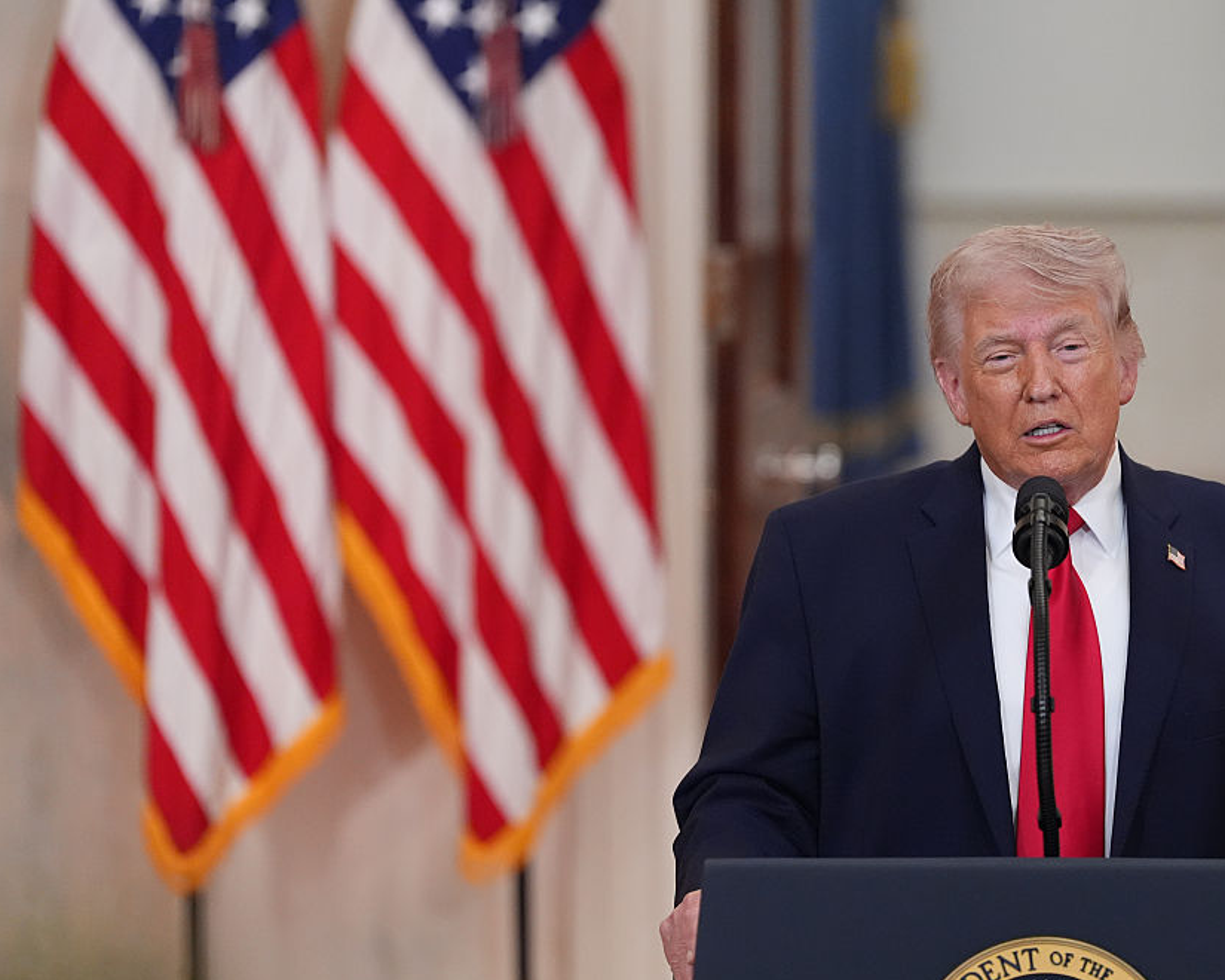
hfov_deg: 8.3
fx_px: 8447
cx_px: 745
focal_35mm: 233
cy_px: 483
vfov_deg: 6.6
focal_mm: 200
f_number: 3.5
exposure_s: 1/500
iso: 4000
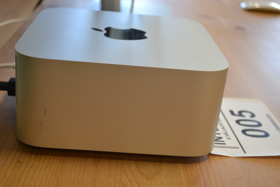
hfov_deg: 36.9
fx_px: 420
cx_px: 140
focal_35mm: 54
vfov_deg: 25.1
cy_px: 94
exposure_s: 1/25
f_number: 5
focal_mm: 36
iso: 400
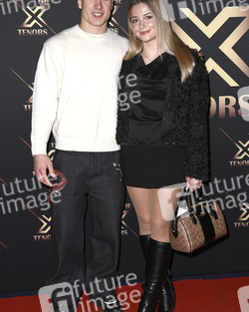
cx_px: 119
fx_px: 553
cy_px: 148
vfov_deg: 31.5
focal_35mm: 60
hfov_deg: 25.4
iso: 125
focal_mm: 50
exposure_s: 1/200
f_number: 5
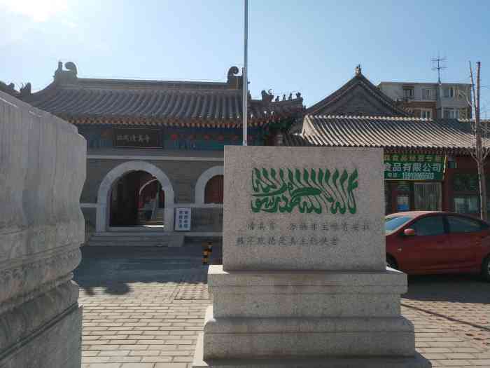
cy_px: 184
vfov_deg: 44.2
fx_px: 453
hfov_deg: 56.8
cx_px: 245
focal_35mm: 32
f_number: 2
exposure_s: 1/2500
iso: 172
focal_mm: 4.5
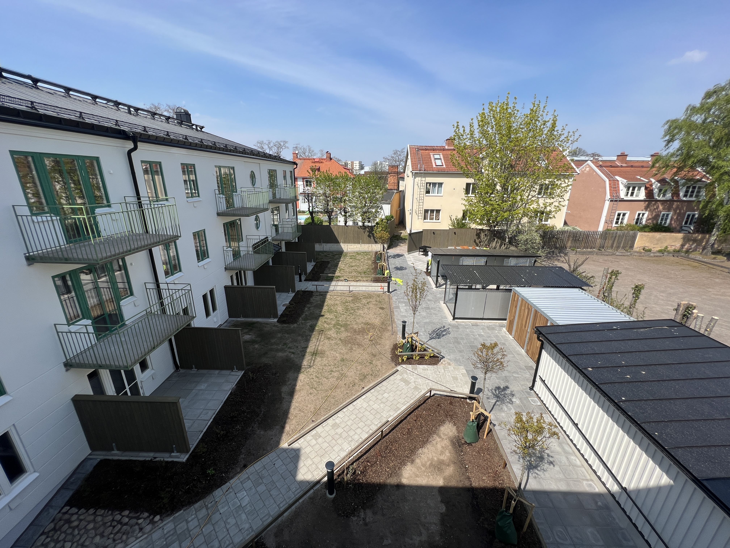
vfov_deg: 89.9
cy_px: 274
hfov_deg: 106.2
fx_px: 274
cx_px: 365
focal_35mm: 13
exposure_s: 1/1508
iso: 32
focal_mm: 1.57
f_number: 1.8
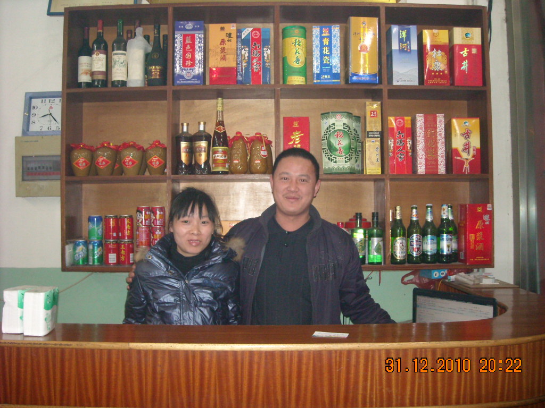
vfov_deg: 40.7
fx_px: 551
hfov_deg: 52.6
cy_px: 204
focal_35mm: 35
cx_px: 272
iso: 400
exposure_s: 1/60
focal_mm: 5.7
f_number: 2.8
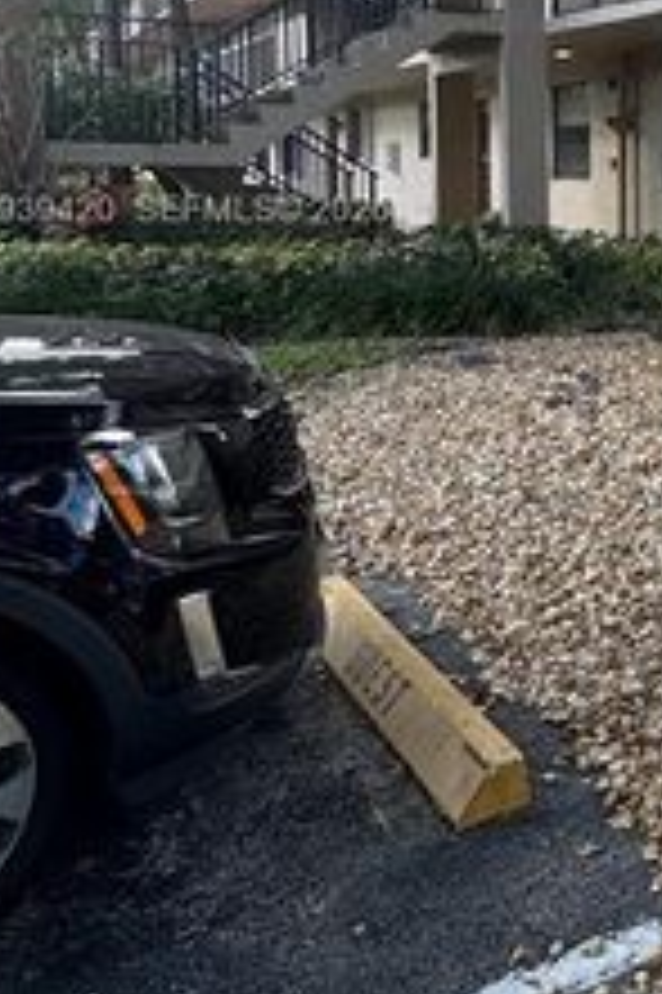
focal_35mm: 44
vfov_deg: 42.7
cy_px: 214
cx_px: 1054
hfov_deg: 23.1
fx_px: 1215
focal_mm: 2.22
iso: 40
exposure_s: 1/334
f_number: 2.2
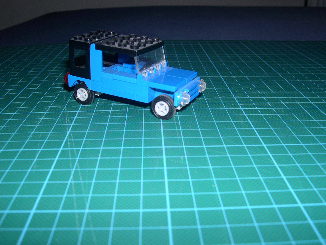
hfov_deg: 49.0
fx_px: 358
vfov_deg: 37.7
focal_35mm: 38
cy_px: 122
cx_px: 163
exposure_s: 1/60
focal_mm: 8
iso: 100
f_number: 7.6
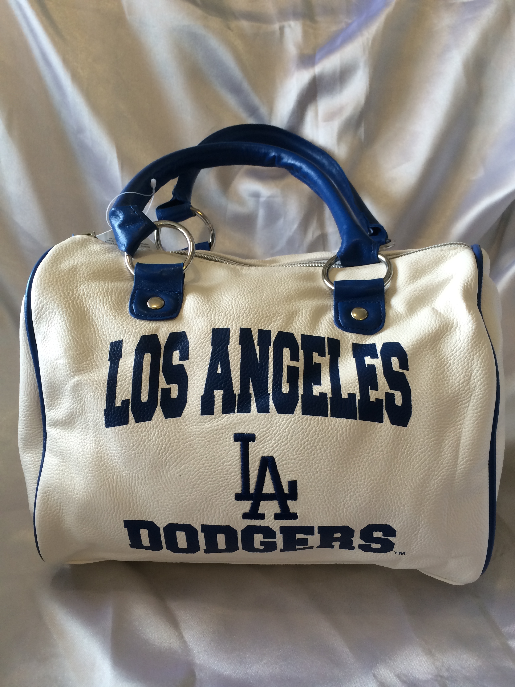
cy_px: 344
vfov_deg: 60.0
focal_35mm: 30
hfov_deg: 46.8
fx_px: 595
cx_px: 258
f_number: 2.2
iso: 40
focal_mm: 4.12
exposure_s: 1/40
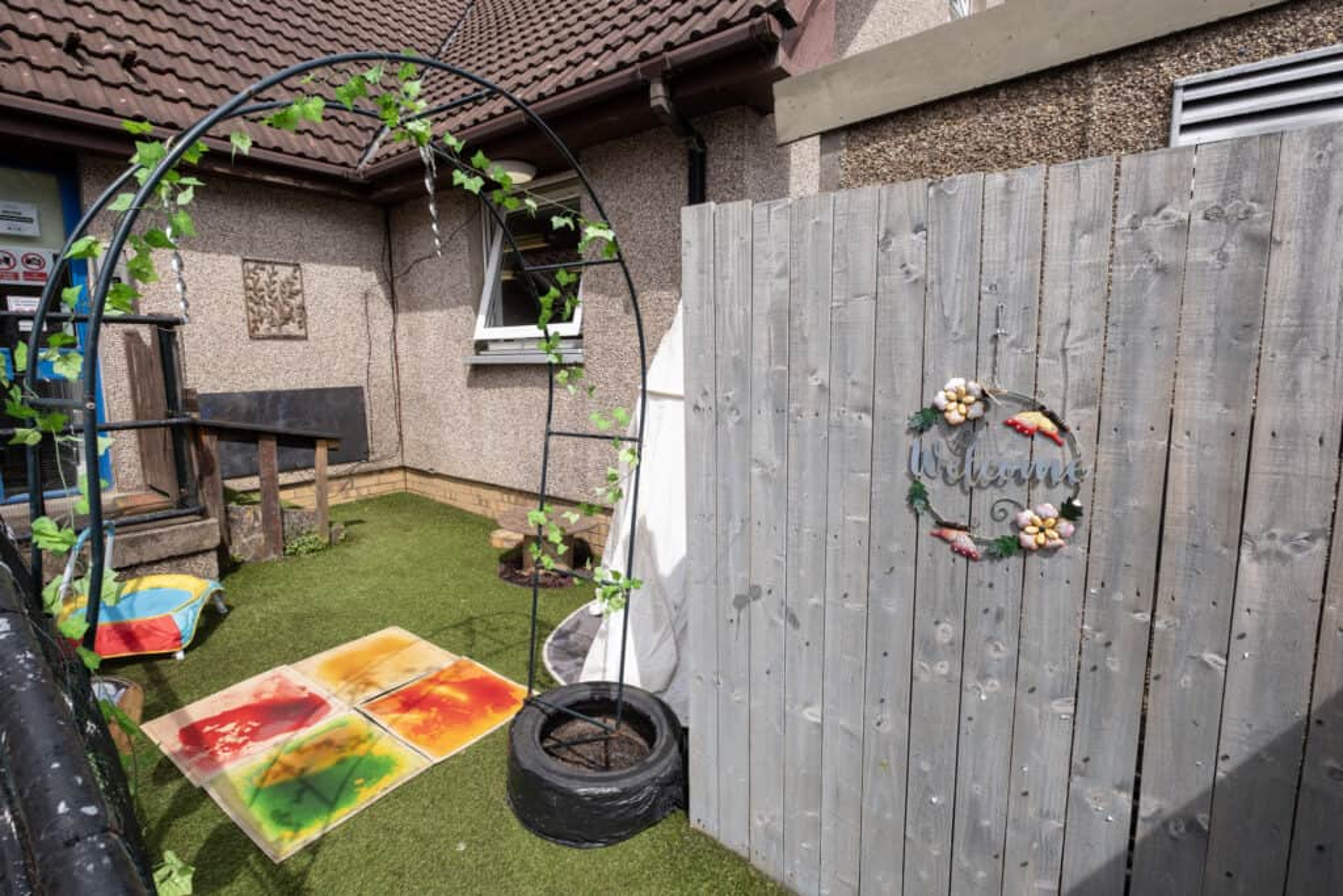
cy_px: 448
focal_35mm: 17
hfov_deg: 93.3
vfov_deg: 70.5
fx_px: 634
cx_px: 672
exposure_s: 1/800
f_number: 7.1
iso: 320
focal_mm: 11
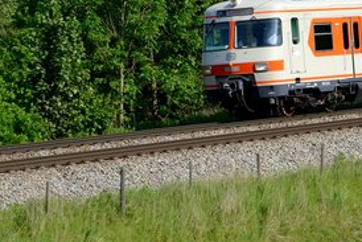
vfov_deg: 4.8
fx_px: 2907
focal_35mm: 289
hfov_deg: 7.0
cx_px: 543
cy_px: 45
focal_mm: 66
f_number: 5.6
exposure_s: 1/1600
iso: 200
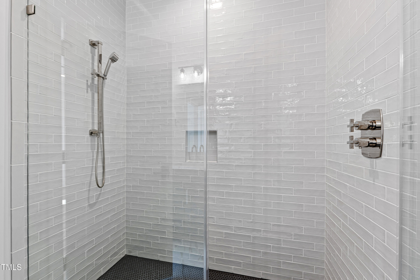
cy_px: 140
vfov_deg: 77.3
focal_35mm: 15
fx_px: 175
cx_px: 210
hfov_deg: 100.4
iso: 100
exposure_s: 1/3
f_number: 8
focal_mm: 10
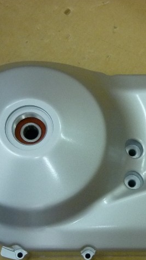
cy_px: 161
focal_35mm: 61
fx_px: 420
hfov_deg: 19.2
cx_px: 140
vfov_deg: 34.2
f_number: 2.8
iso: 400
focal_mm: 5.5
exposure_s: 1/30
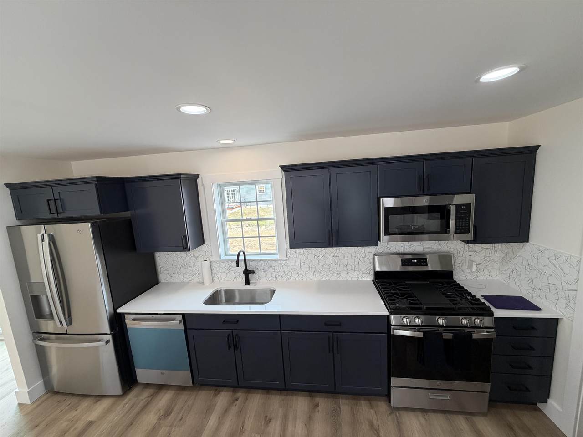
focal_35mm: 14
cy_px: 218
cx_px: 292
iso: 80
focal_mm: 2.22
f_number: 2.2
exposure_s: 1/120
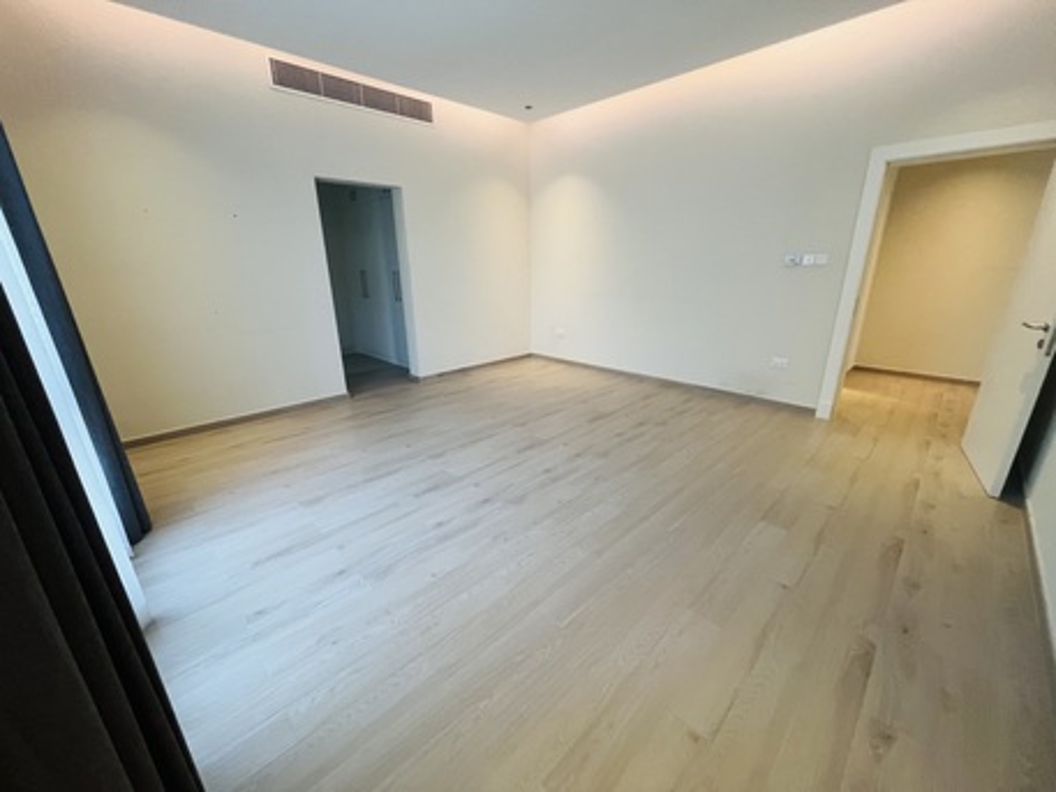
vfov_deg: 89.9
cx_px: 528
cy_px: 396
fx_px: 397
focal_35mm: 13
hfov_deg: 106.2
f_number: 1.8
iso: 160
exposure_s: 1/50
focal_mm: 1.57
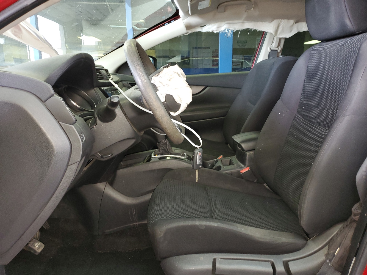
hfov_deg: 67.3
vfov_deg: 53.1
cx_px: 184
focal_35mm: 26
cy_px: 138
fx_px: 276
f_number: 1.5
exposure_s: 1/24
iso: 122
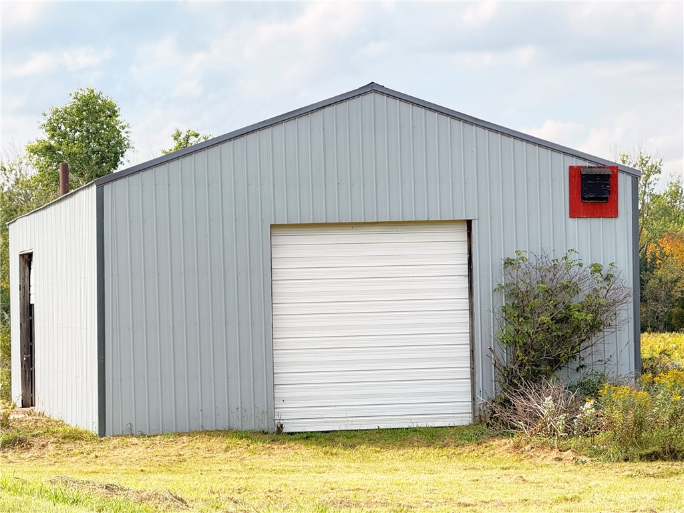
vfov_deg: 12.3
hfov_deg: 16.4
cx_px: 342
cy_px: 256
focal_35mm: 120
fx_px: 2371
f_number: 2.8
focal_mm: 15.66
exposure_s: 1/586
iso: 64
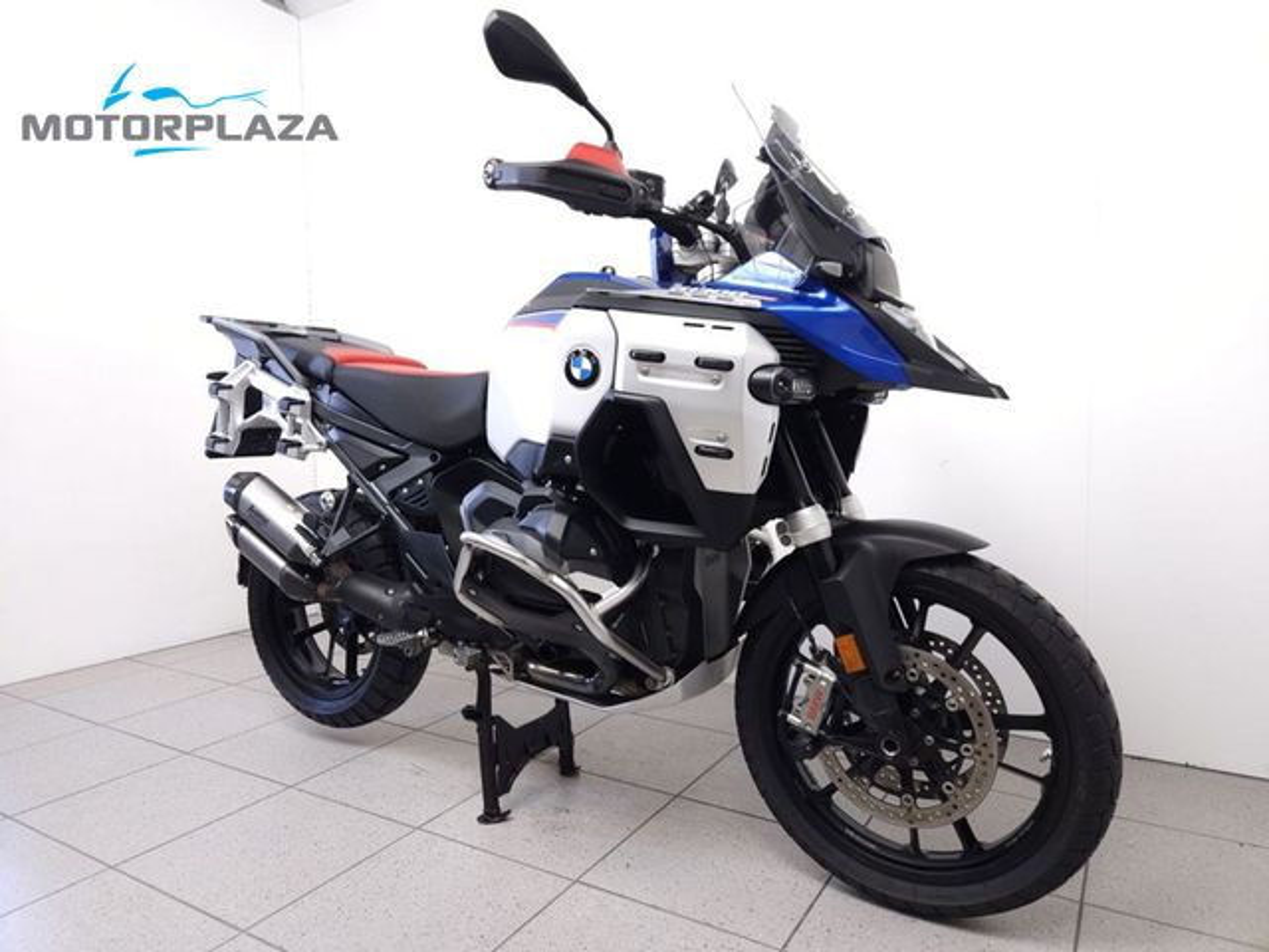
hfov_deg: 73.9
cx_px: 634
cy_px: 476
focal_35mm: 23
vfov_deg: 58.9
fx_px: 843
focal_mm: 5.4
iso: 125
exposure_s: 1/50
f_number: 1.8
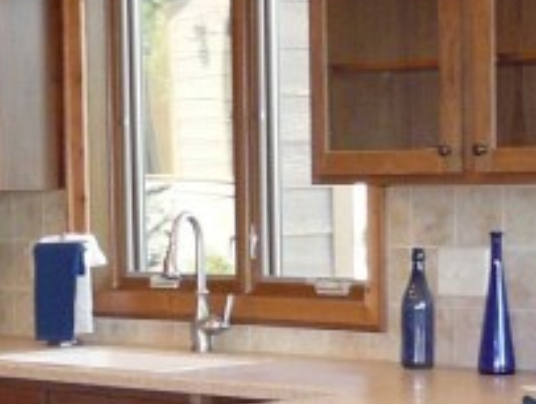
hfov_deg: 13.9
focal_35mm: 141
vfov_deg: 10.4
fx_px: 2187
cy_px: 425
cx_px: 100
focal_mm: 4.6
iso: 200
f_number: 2.8
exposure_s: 1/30
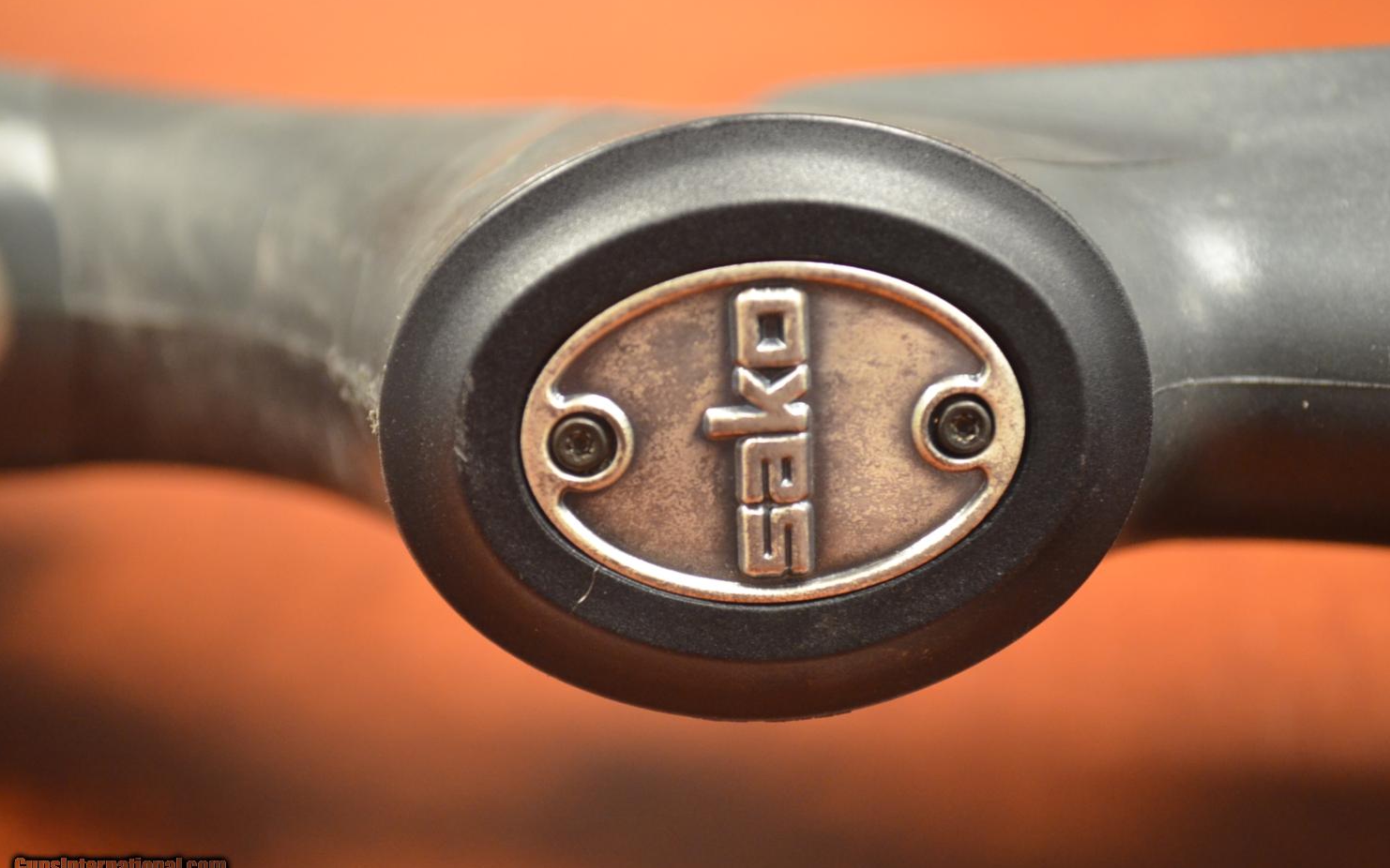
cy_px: 429
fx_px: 2633
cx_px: 700
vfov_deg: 18.7
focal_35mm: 70
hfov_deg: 29.6
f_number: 5.3
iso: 2000
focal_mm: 45
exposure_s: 1/30
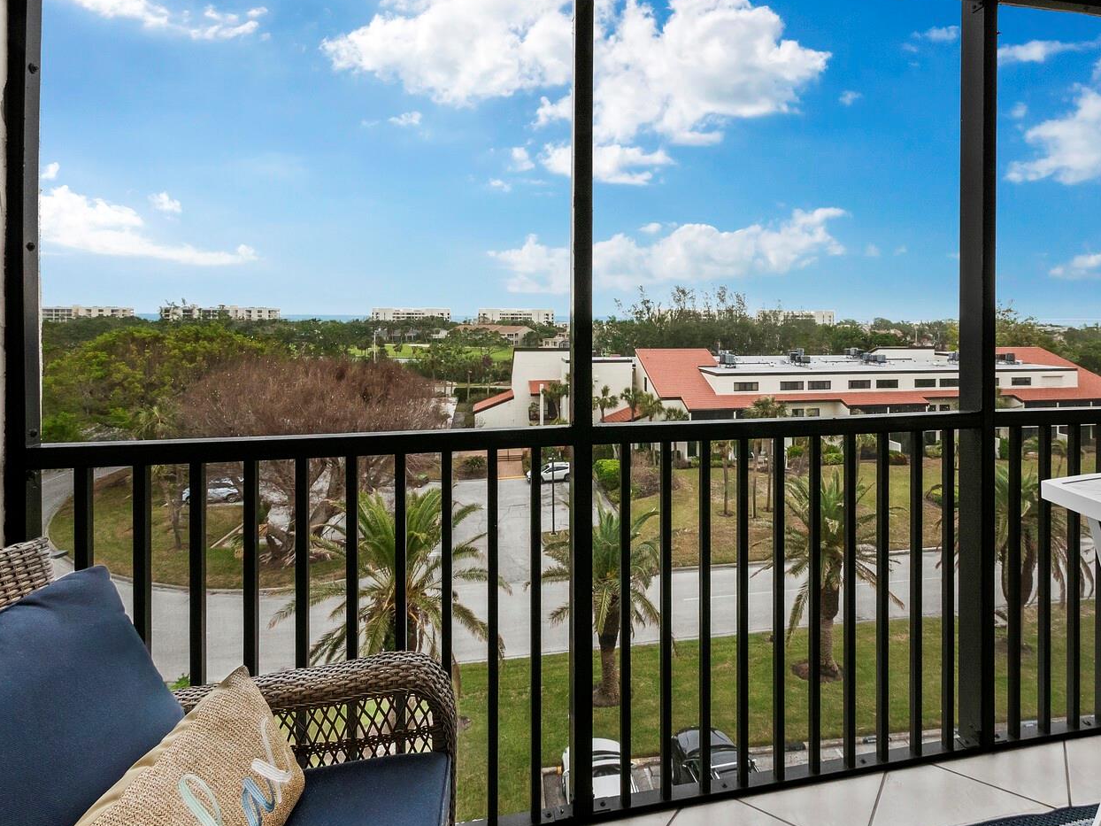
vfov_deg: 70.6
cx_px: 634
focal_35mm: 18
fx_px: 573
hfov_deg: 87.1
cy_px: 319
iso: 400
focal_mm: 7
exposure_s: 1/10
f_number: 11
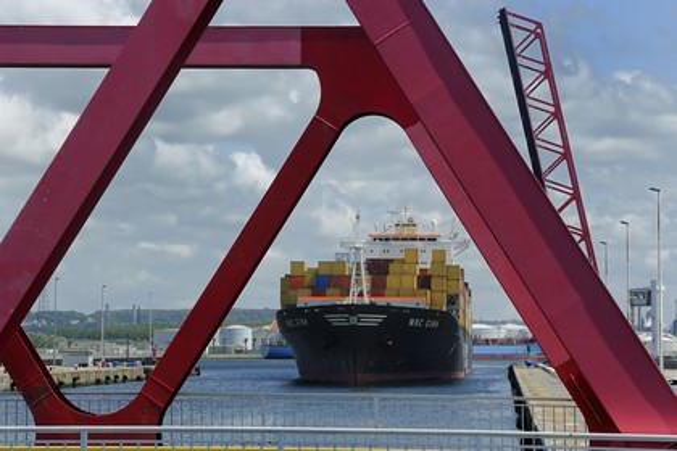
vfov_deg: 12.2
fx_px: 2106
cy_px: 226
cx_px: 338
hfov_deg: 18.3
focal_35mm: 112
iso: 200
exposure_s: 1/250
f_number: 11
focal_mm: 112
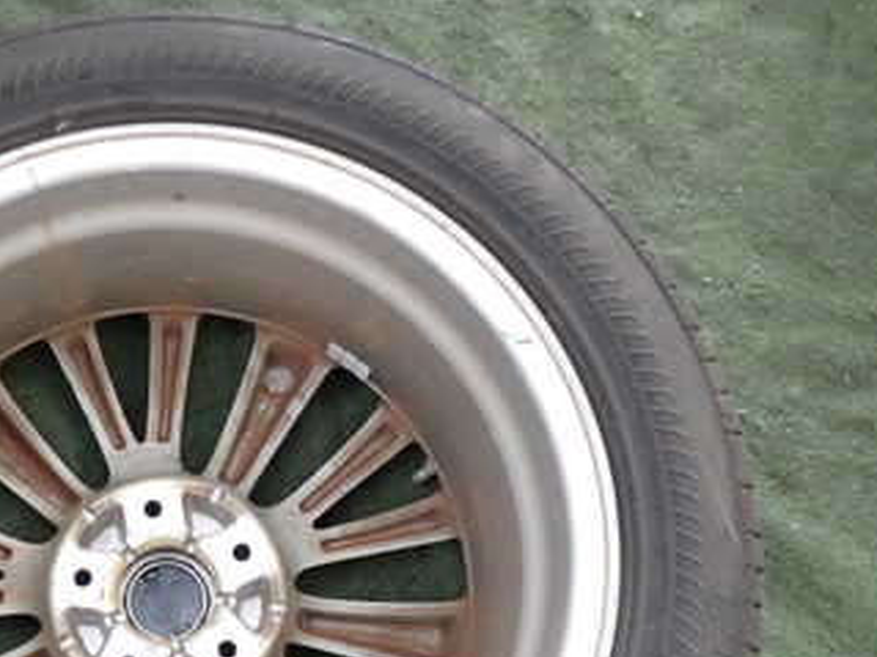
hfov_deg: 38.7
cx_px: 159
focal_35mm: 47
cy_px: 610
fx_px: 1190
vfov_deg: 29.4
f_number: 2
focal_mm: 4.5
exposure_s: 1/30
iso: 640
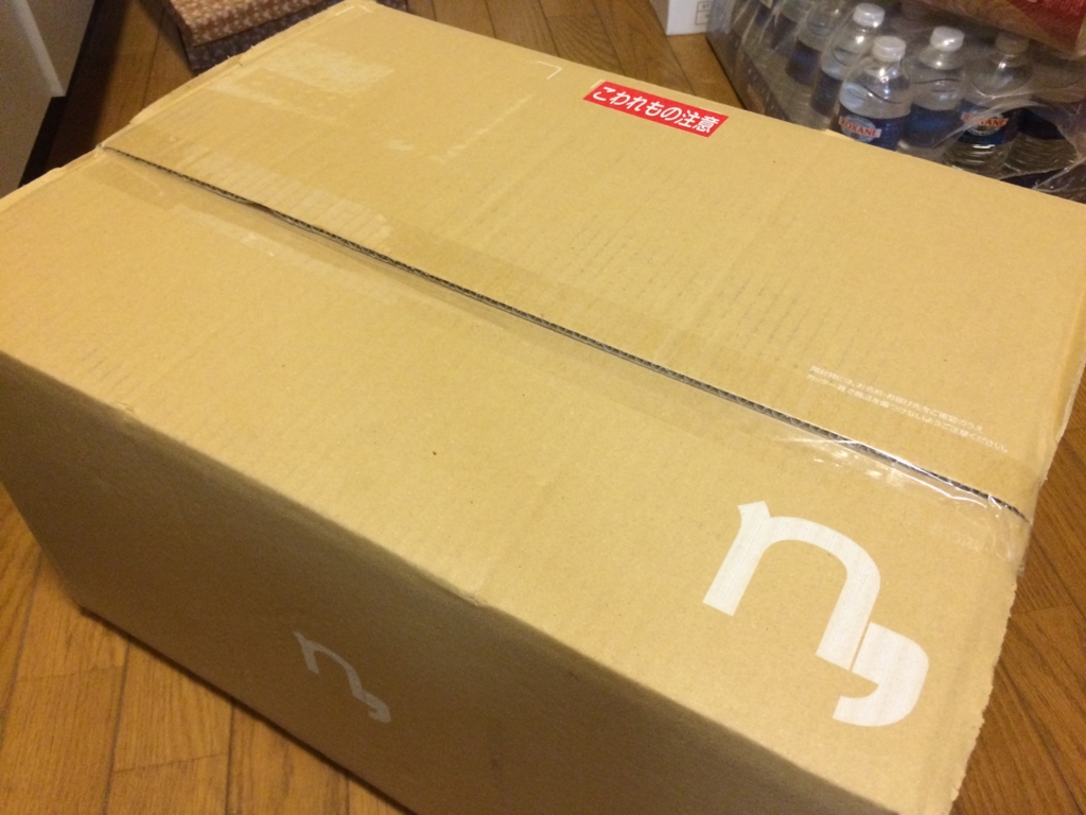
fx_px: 910
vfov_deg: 48.2
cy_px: 408
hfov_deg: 61.7
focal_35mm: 29
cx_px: 543
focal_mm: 4.15
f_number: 2.2
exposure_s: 1/17
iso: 320
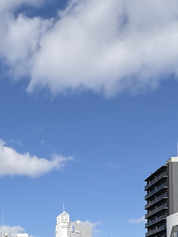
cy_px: 303
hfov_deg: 24.8
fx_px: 391
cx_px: 13
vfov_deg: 28.2
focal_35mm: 57
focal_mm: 2.22
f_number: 2.2
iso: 50
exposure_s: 1/3546
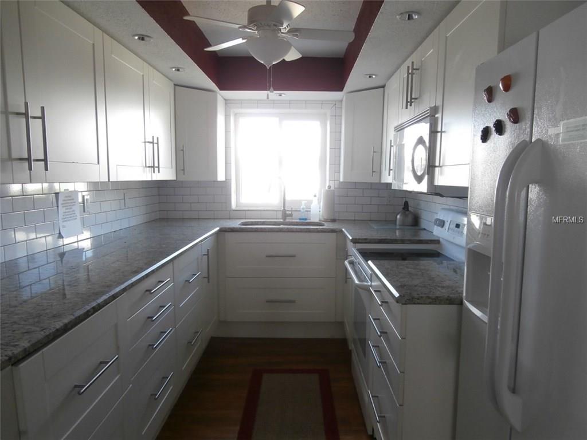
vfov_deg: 56.8
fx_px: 407
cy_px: 220
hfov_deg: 71.6
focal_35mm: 24
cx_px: 294
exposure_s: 1/30
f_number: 3
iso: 160
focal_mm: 4.2
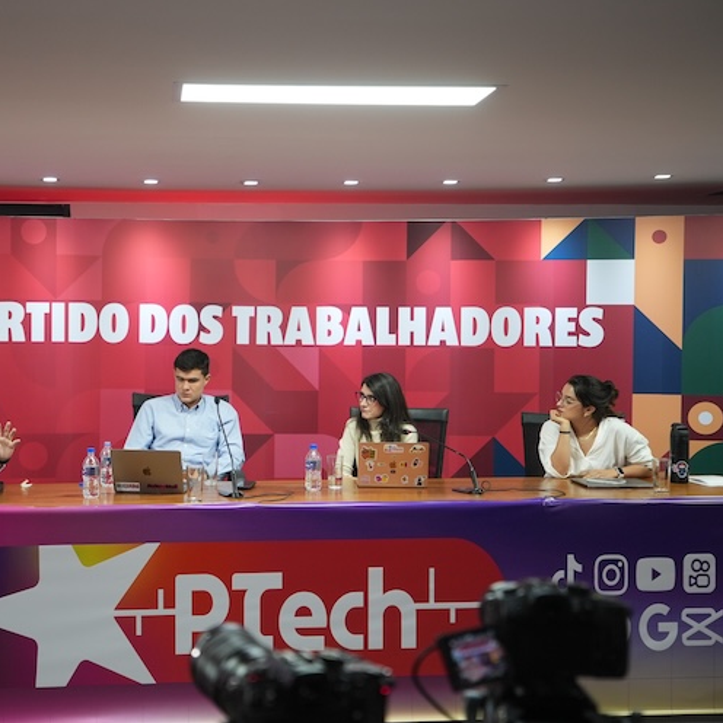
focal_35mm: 45
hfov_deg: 36.9
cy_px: 359
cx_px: 206
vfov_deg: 37.6
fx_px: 1063
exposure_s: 1/200
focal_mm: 35
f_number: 2.8
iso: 1250
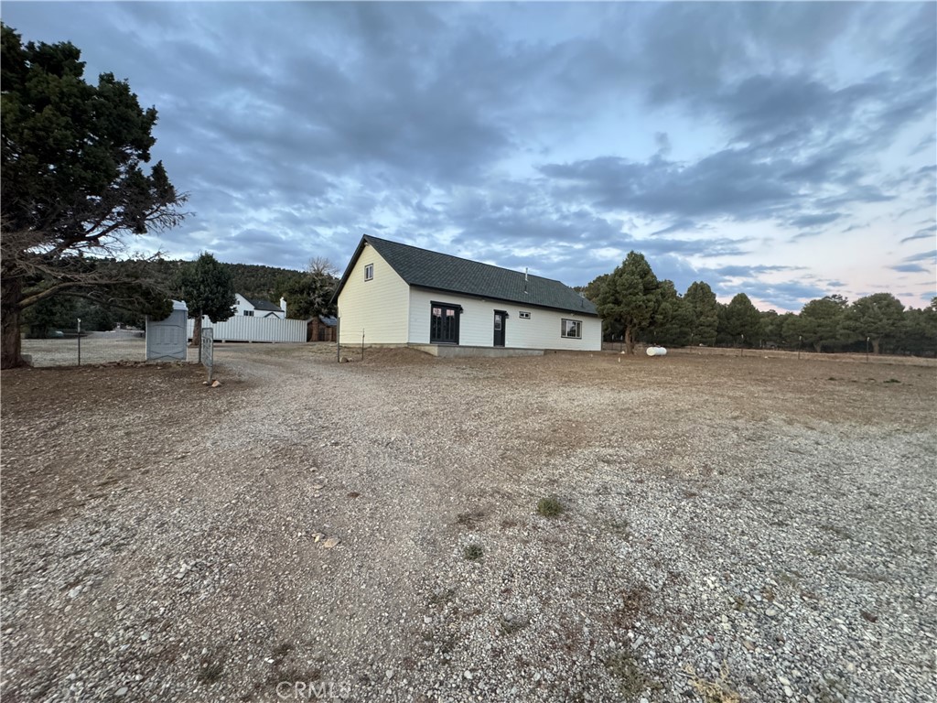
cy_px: 352
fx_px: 379
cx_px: 468
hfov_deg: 102.1
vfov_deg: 85.7
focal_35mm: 14
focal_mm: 2.22
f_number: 2.2
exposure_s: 1/60
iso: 500
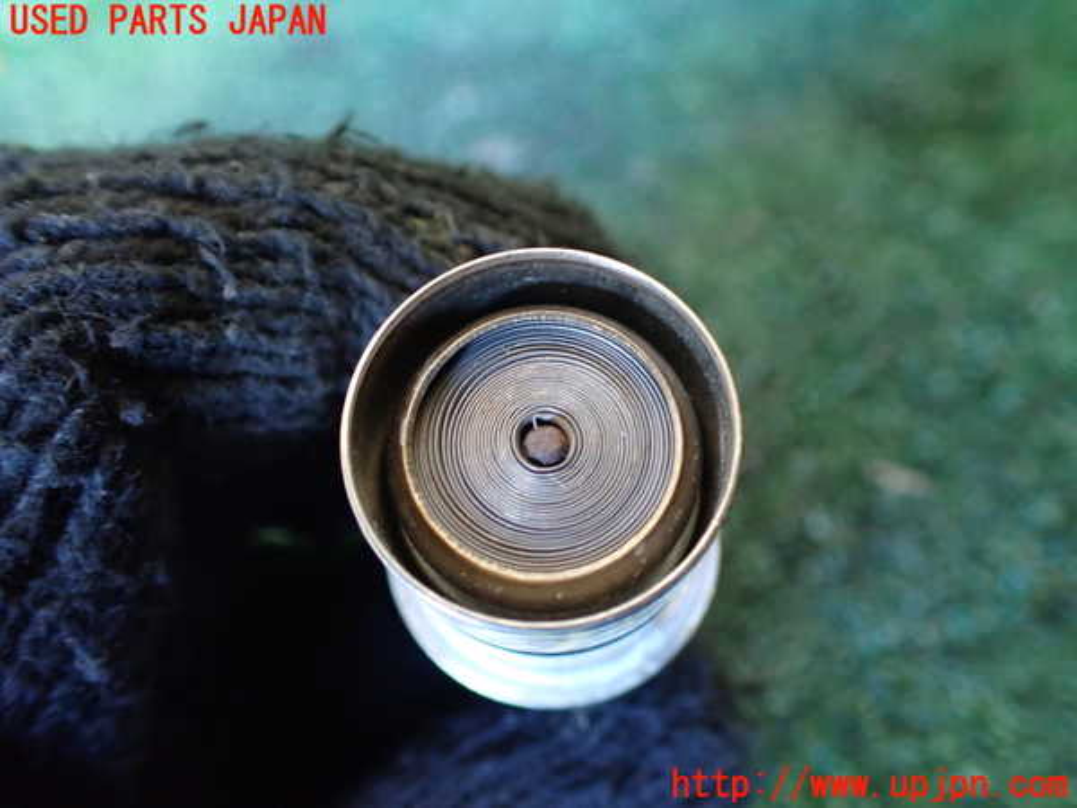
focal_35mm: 30
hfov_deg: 60.0
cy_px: 404
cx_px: 538
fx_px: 933
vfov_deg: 46.8
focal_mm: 5.4
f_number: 2.3
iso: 800
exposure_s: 1/30
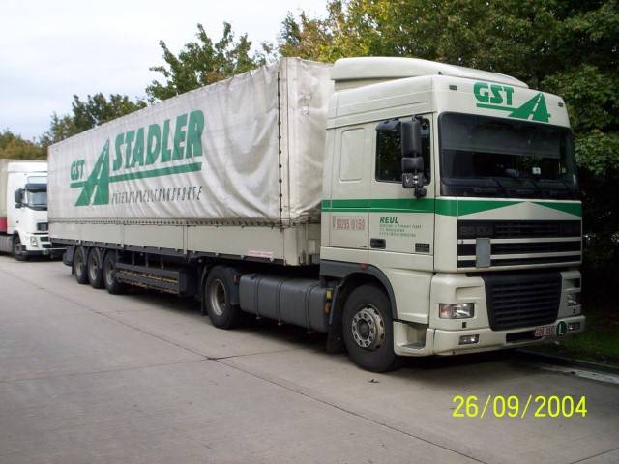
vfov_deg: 37.7
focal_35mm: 38
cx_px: 310
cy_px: 232
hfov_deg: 49.0
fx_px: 680
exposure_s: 1/156
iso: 100
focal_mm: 4.99
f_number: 4.5
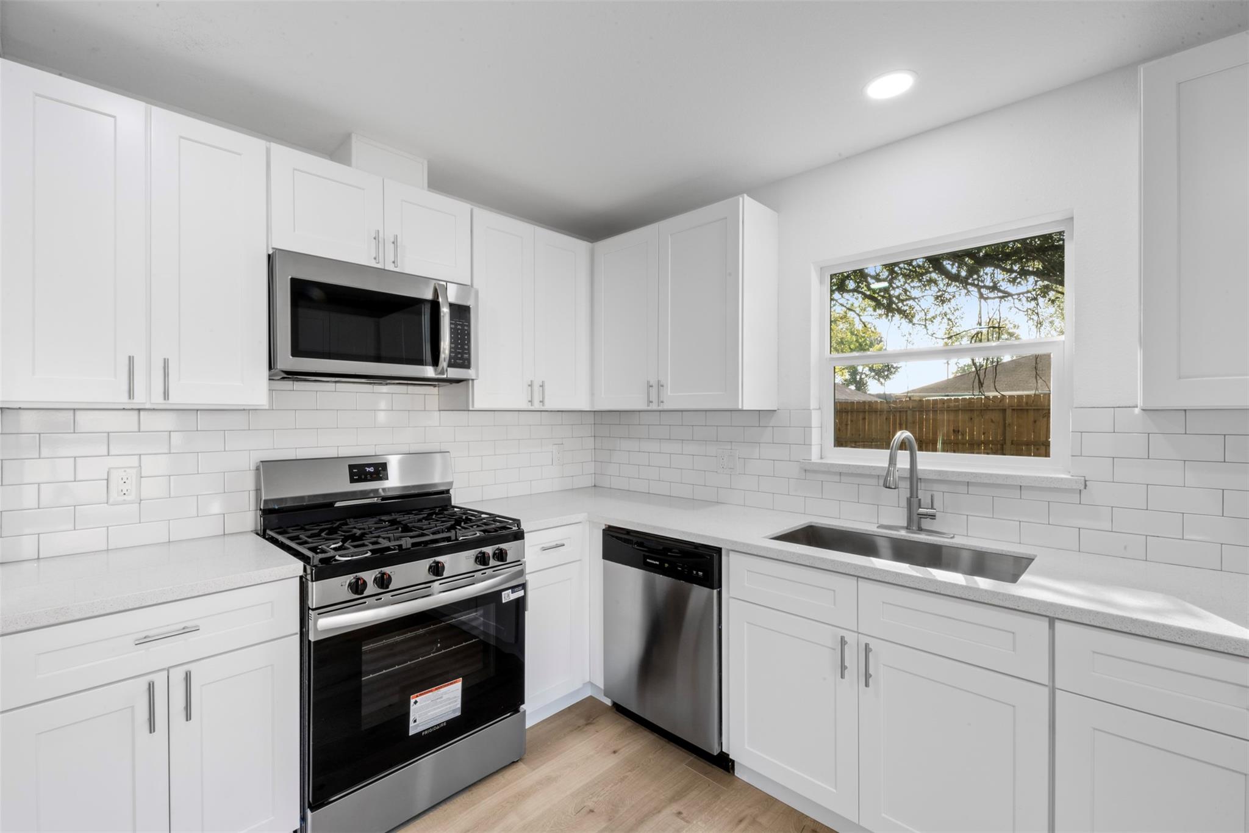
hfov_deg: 100.4
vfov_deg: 77.3
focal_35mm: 15
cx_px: 624
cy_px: 416
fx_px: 520
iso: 250
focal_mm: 15
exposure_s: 1.6
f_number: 9
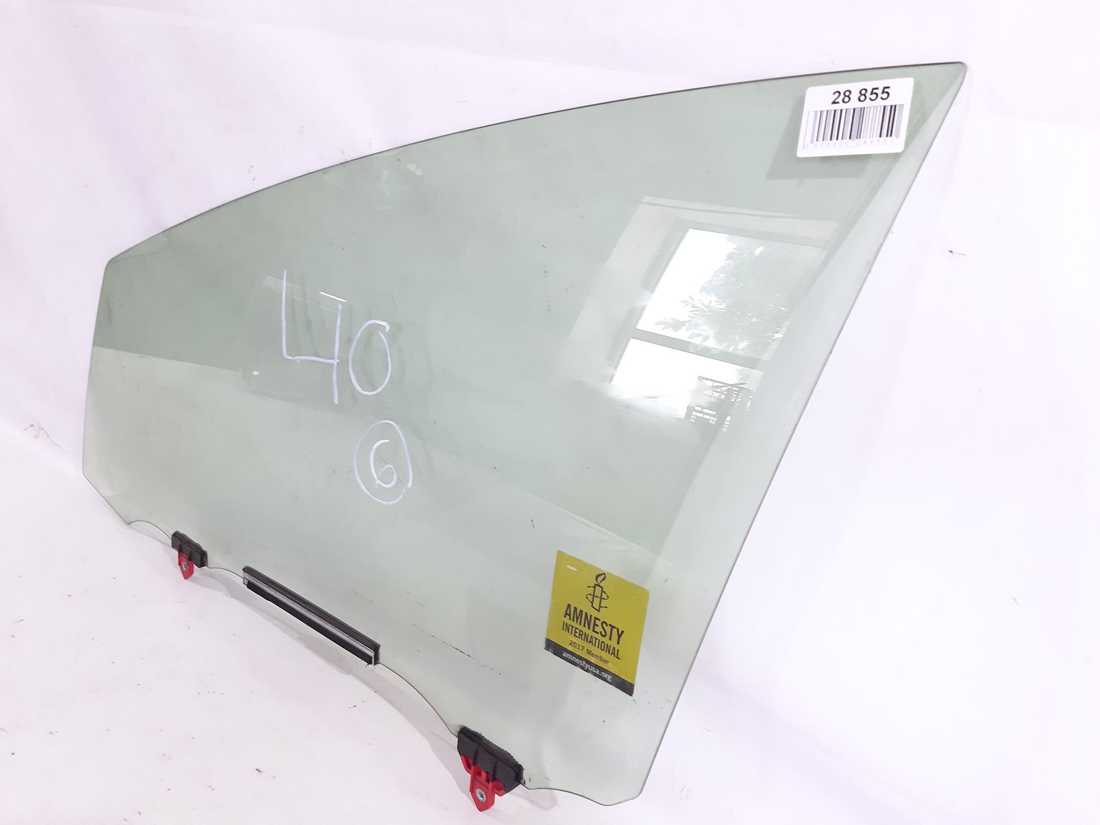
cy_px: 412
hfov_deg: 65.3
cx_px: 550
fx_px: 858
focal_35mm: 27
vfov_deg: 51.3
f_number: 1.7
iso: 160
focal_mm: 3.93
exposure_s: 1/50
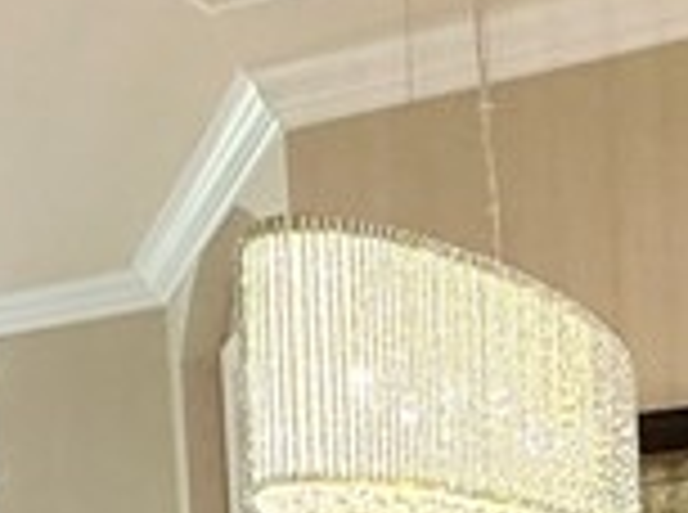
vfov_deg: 13.7
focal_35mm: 94
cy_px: 981
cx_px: 517
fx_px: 1864
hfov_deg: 20.7
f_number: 2.2
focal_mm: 2.22
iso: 250
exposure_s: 1/60
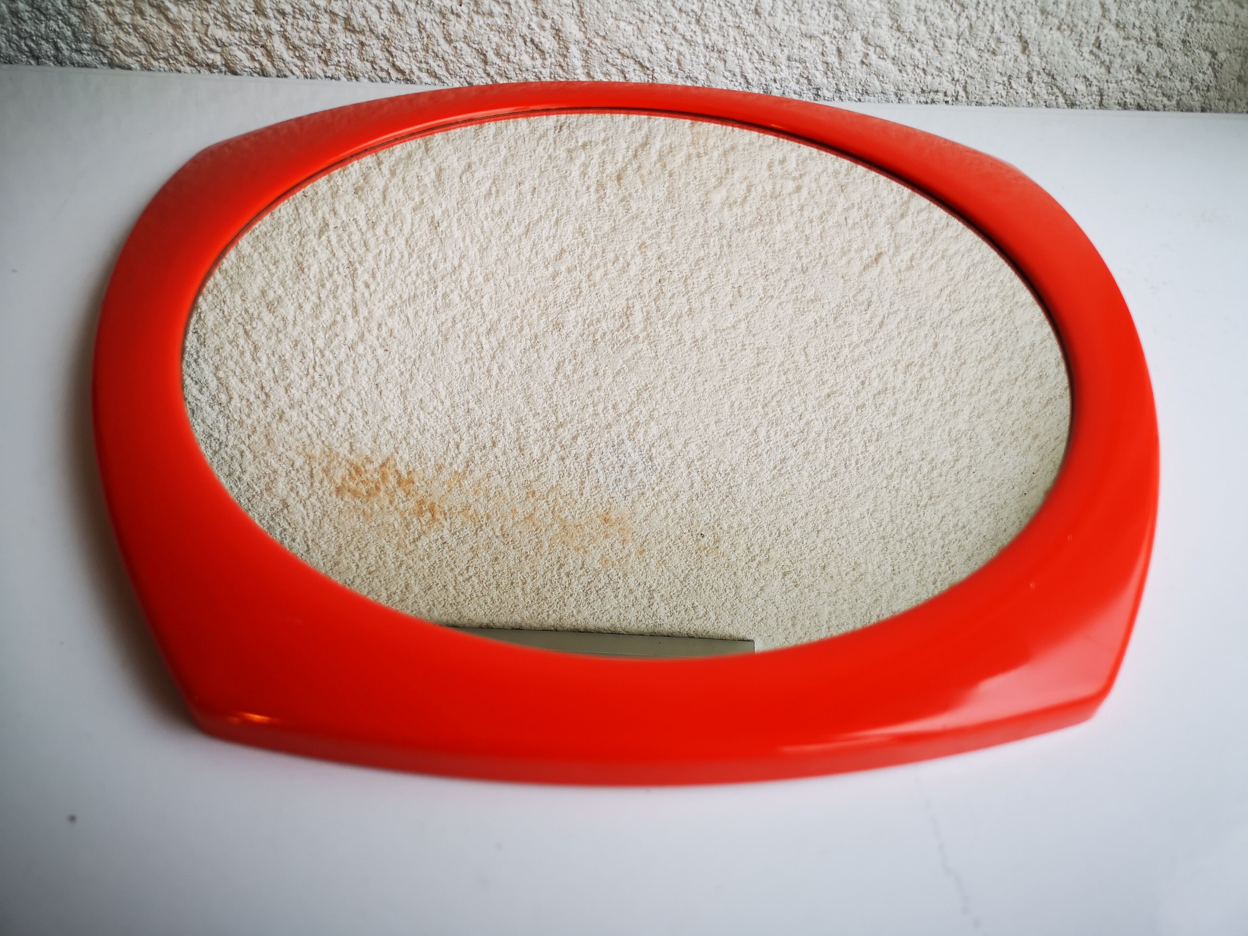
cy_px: 468
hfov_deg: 65.3
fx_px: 973
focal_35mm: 27
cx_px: 624
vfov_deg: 51.4
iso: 80
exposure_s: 1/100
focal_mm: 5.58
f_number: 1.8
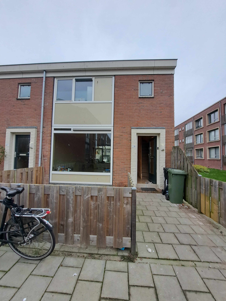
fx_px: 113
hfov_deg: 89.9
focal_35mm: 13
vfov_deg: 106.2
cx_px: 113
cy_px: 150
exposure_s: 1/100
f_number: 2.2
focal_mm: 1.74
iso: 64
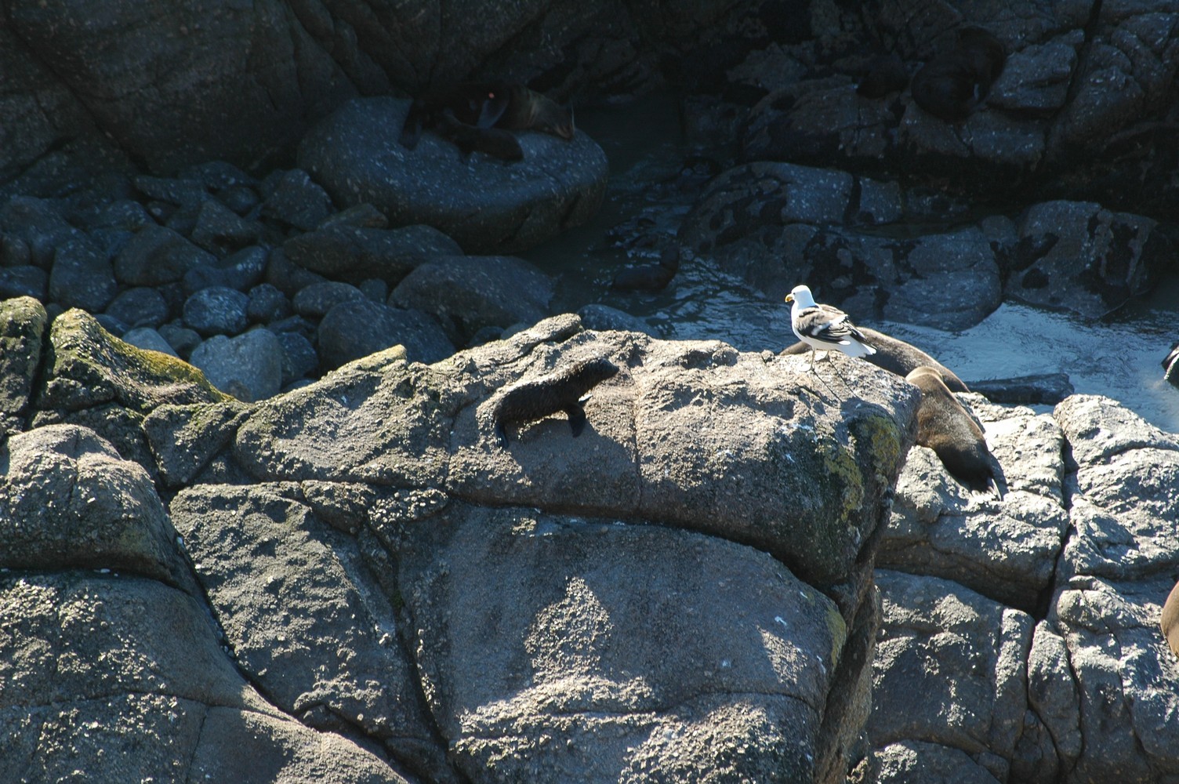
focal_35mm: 300
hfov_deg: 6.9
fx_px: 9816
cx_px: 590
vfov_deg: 4.6
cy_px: 392
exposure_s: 1/125
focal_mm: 200
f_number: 8
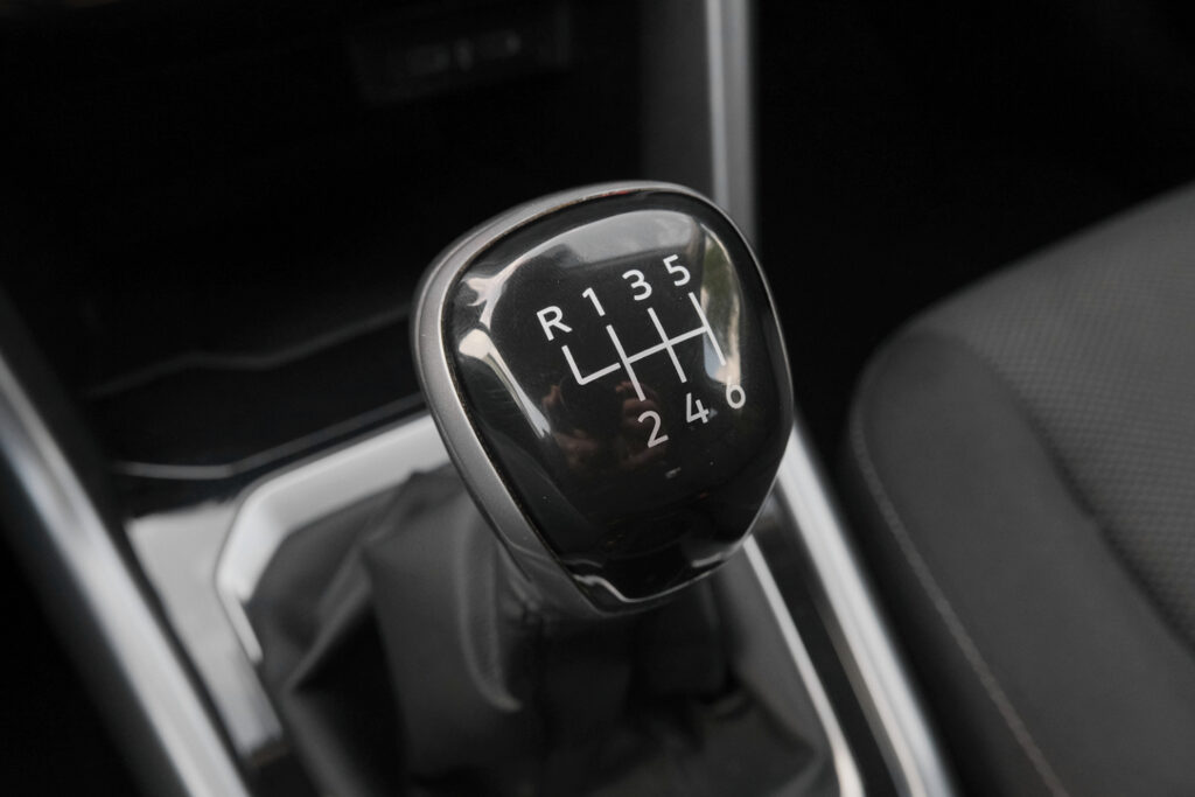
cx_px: 598
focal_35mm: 31
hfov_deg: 60.3
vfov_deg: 42.3
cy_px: 398
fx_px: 1029
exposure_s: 1/100
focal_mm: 20.9
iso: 2000
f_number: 7.1
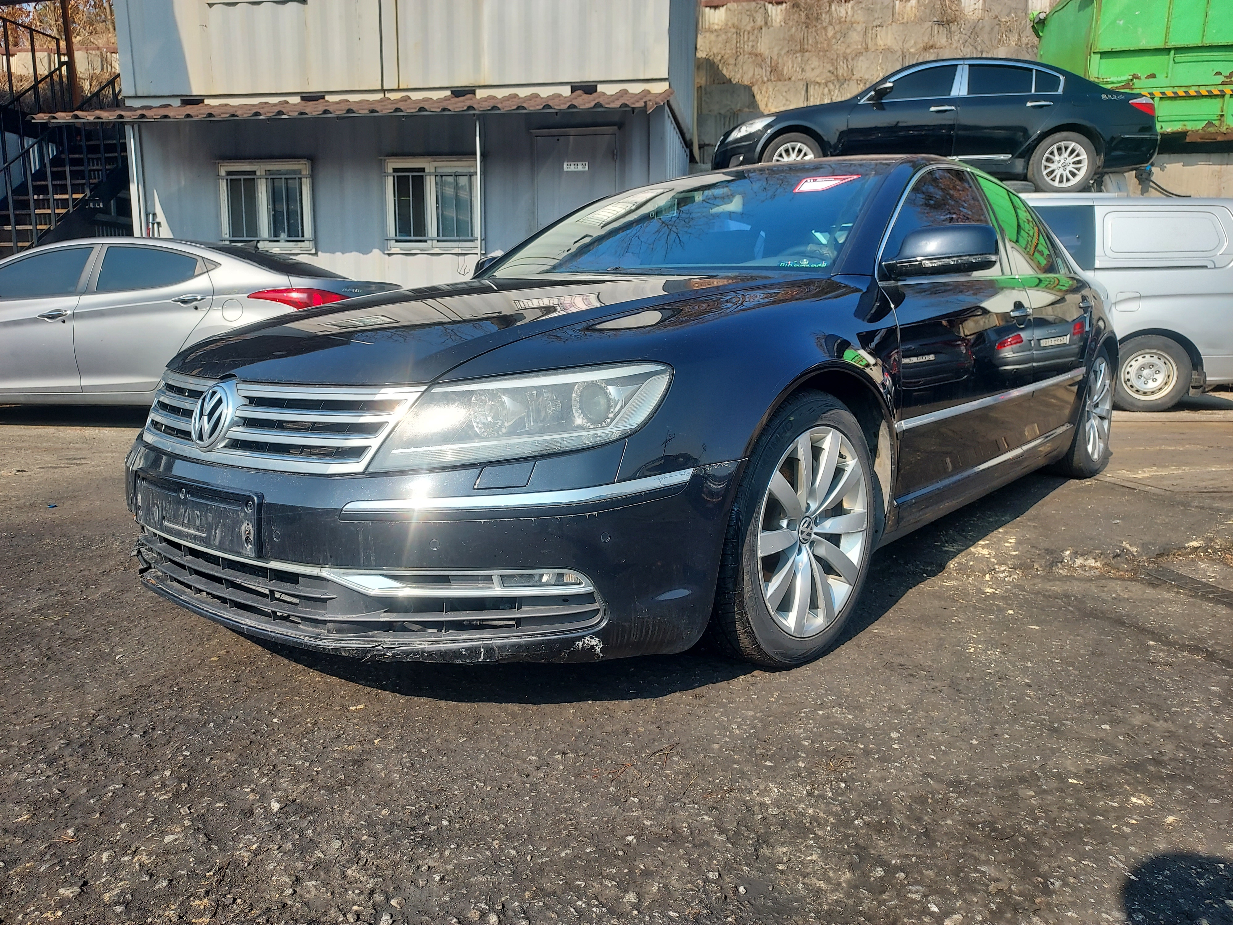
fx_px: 855
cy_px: 462
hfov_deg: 71.6
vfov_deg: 56.8
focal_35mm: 24
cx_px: 616
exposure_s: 1/646
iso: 40
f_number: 1.8
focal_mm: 4.6
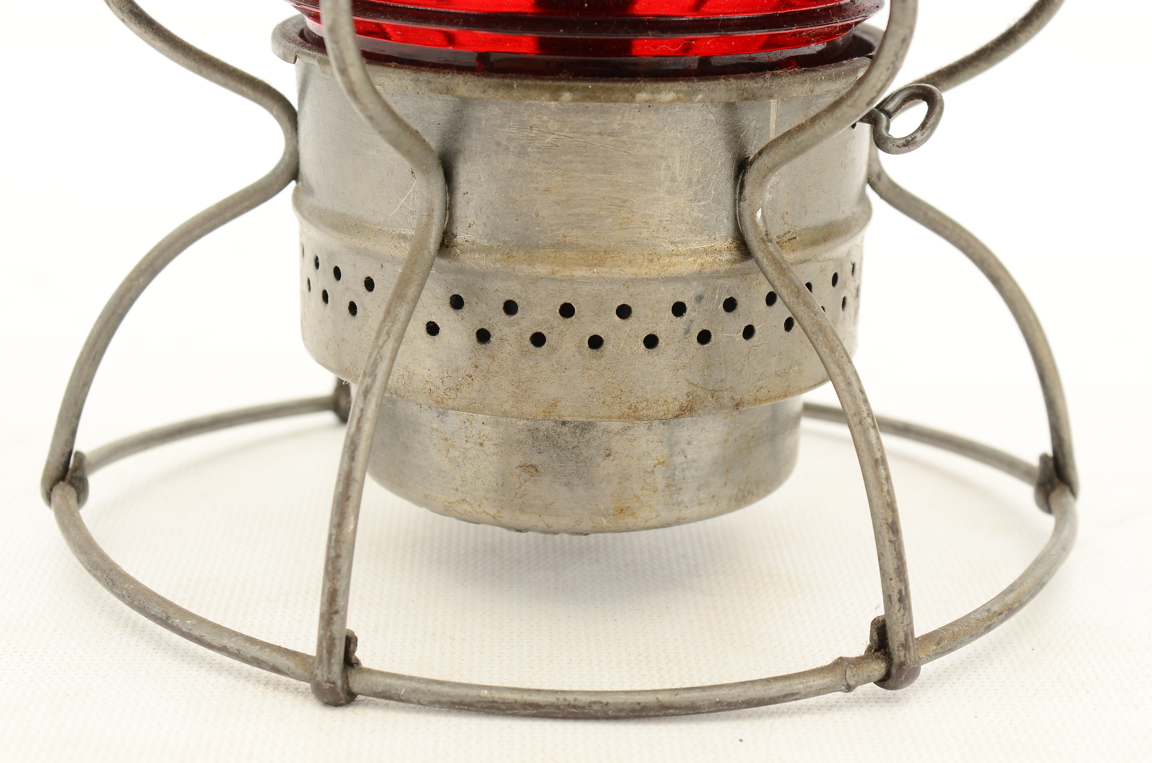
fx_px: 2395
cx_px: 576
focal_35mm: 75
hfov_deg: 27.0
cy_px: 382
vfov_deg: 18.1
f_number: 10
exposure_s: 1/80
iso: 250
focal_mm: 50
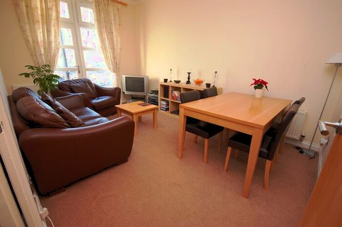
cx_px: 171
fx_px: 142
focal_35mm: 15
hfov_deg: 100.5
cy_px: 114
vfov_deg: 77.2
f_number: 4
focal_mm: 10
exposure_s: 1/60
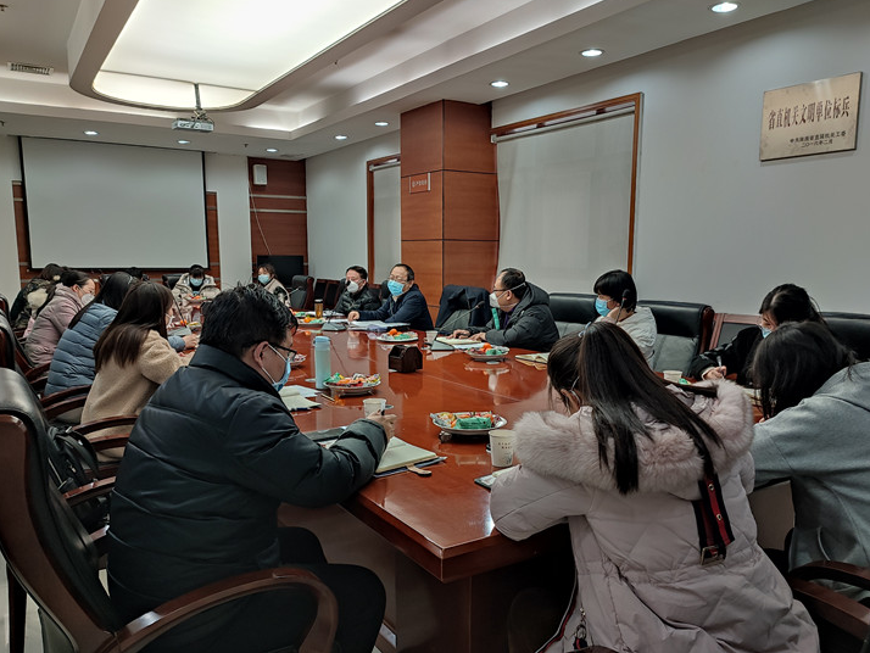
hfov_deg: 63.4
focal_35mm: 28
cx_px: 453
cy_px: 357
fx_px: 704
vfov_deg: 49.7
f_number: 1.75
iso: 452
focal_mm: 5.96
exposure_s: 1/33
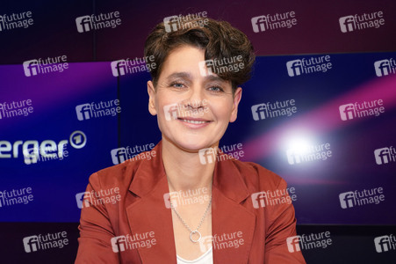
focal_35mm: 33
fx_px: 363
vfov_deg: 39.9
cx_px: 198
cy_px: 132
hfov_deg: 57.3
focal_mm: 33
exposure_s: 1/125
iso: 2000
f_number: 5.6
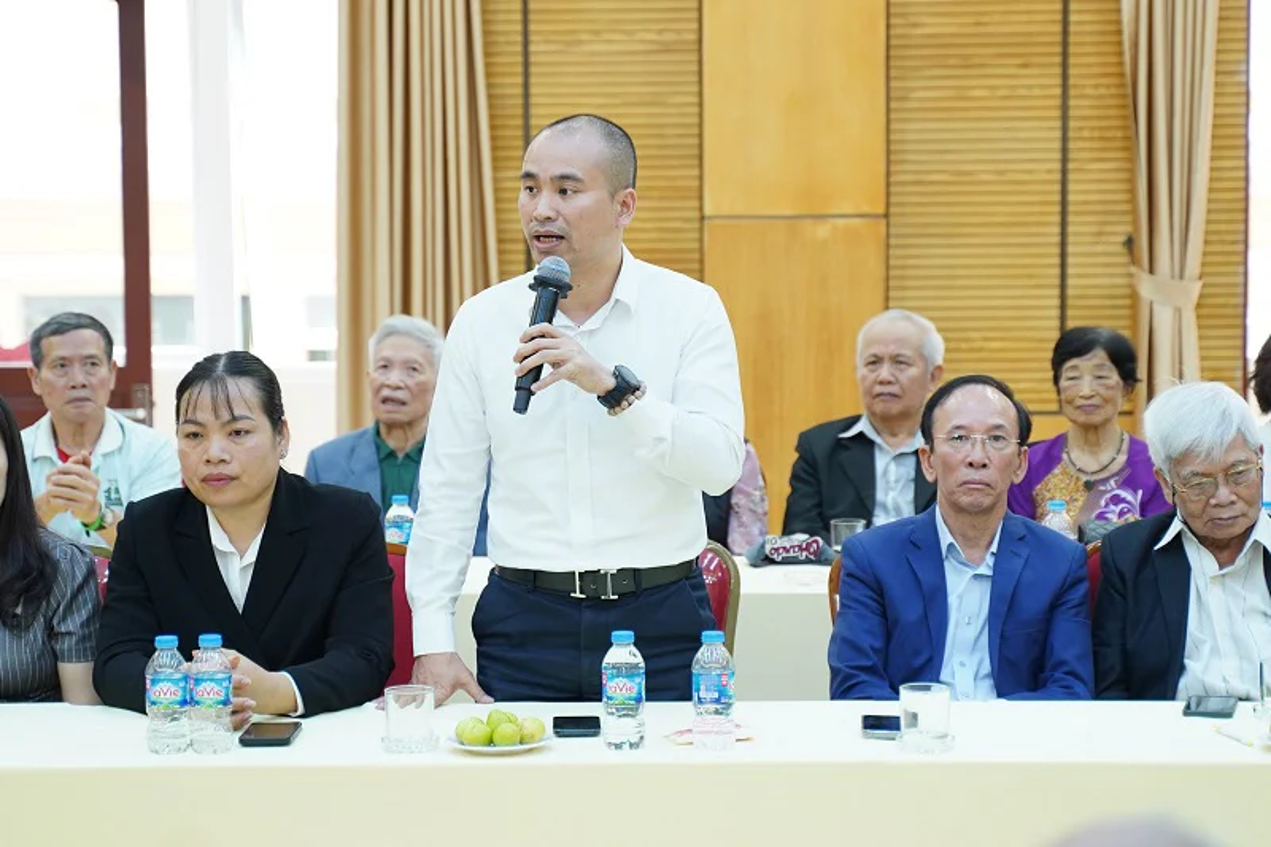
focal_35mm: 91
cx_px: 636
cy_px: 424
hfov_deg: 22.4
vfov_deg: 15.0
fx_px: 3212
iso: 800
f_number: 3.2
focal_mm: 61
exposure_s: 1/160
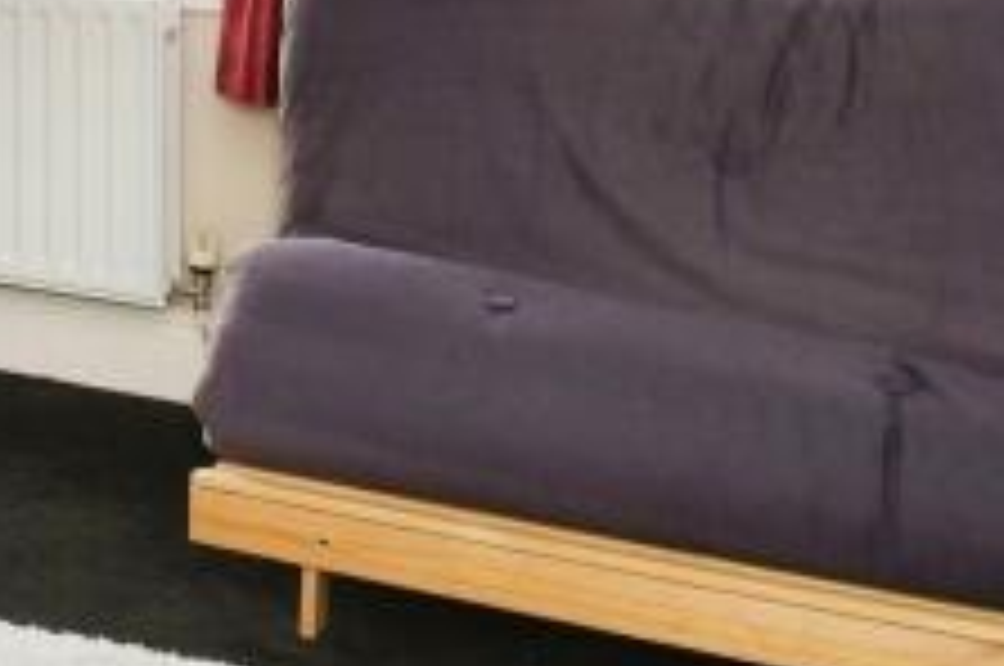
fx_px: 1922
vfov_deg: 18.2
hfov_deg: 19.0
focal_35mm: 69
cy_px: -227
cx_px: -963
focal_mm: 10
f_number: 8
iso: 400
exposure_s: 1/60
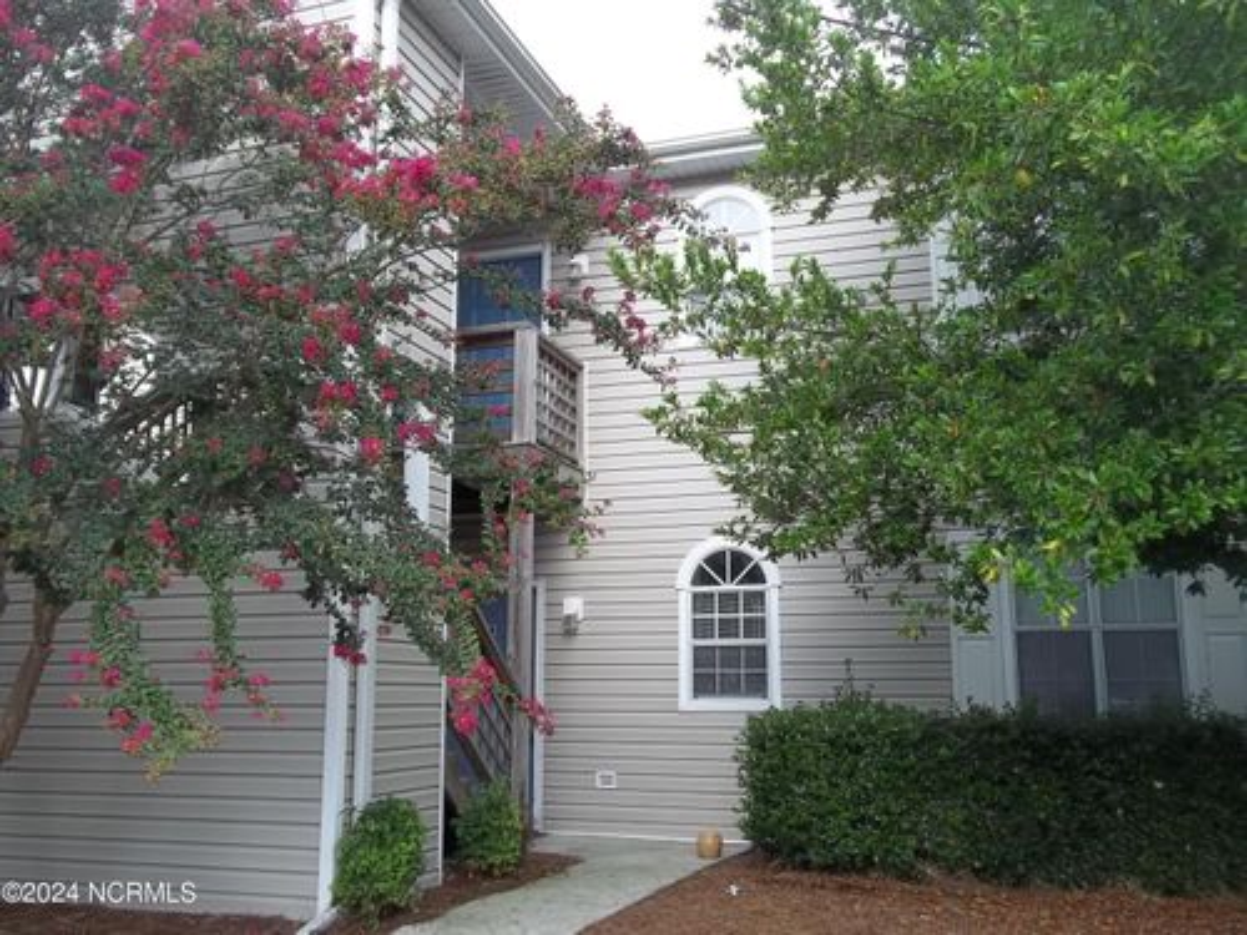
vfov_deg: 44.2
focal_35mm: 32
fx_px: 1153
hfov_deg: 56.8
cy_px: 468
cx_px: 624
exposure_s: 1/125
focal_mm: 5.7
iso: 64
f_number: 2.9
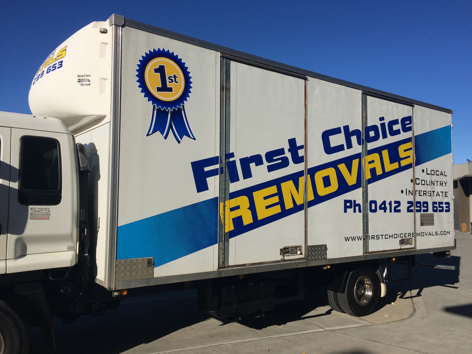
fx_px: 395
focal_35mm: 29
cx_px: 236
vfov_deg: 48.2
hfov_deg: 61.7
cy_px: 177
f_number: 2.2
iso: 32
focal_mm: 4.15
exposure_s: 1/3731
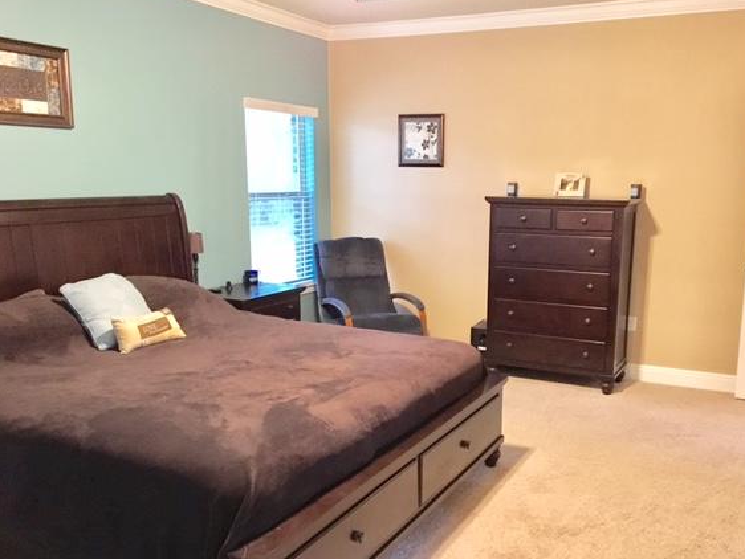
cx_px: 420
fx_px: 711
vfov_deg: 42.9
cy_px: 305
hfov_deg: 55.2
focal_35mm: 33
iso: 320
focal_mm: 4.15
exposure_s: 1/15
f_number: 2.2
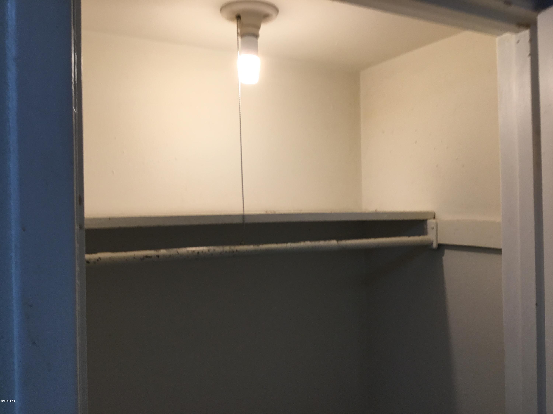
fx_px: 495
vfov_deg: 45.4
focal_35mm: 31
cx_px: 276
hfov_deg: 58.4
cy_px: 207
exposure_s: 1/60
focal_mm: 3.3
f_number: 2.4
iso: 25
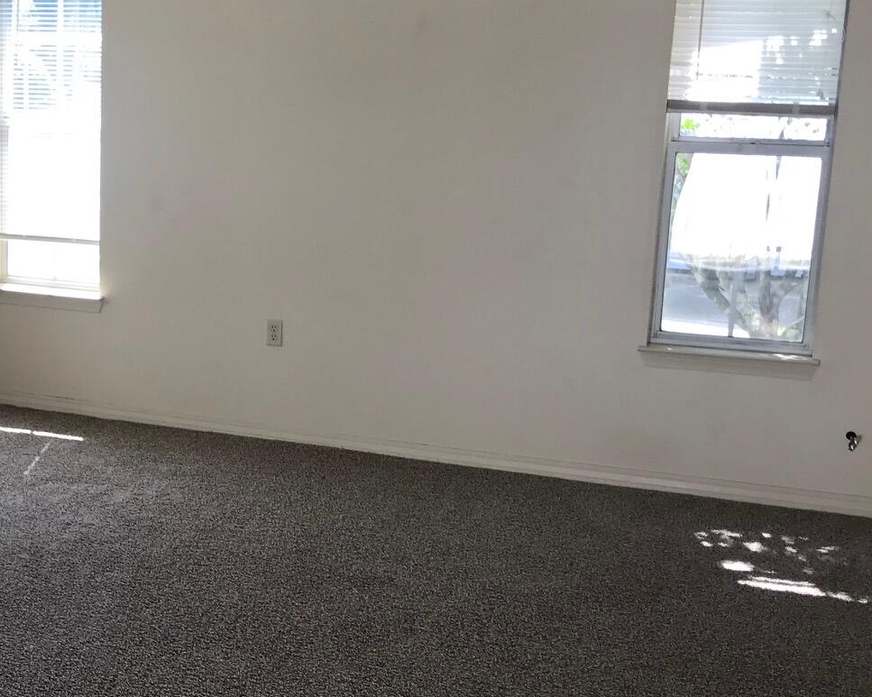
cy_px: 381
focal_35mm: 57
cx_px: 144
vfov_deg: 26.7
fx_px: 1471
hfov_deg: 31.9
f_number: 1.8
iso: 20
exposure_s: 1/126
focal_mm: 3.99
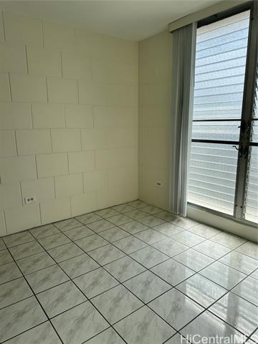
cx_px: 129
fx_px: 239
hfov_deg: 56.8
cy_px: 172
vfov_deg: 71.6
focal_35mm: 24
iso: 80
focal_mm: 6.86
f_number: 1.78
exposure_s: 1/1495
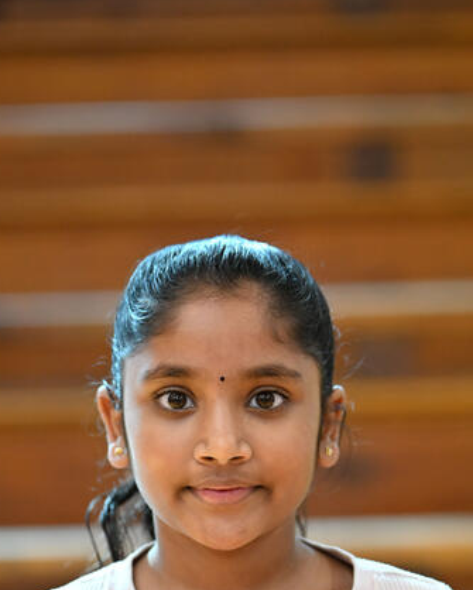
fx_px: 3671
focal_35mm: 210
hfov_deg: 7.4
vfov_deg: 9.2
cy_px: 447
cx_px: 239
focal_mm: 130
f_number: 2.8
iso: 1250
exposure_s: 1/400
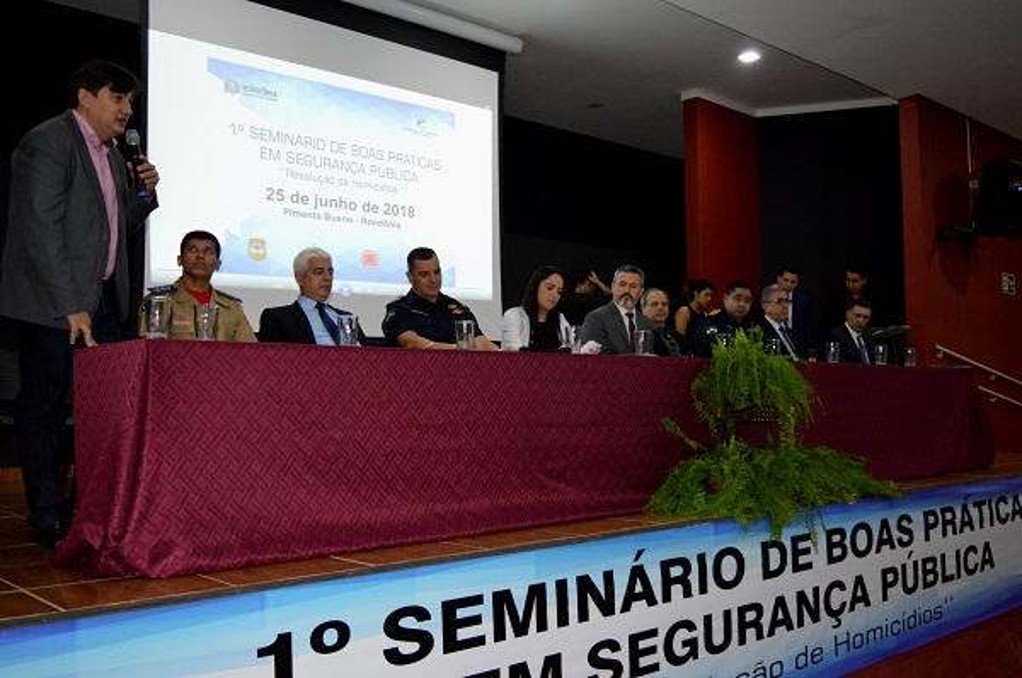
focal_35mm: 34
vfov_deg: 38.2
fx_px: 978
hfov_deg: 55.2
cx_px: 511
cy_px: 339
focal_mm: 23
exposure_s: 1/60
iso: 2000
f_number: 3.8
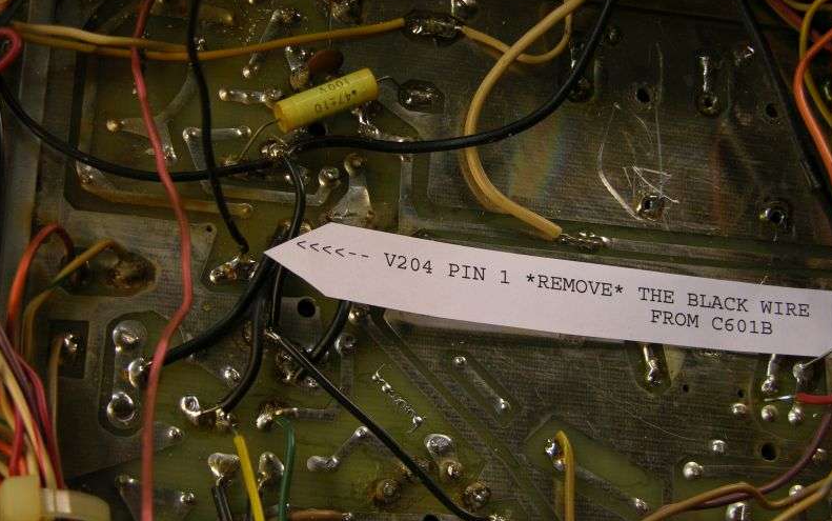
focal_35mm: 75
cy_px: 282
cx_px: 418
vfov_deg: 17.4
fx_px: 1701
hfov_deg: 27.5
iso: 50
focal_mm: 17.8
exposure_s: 1/17.1
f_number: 3.3
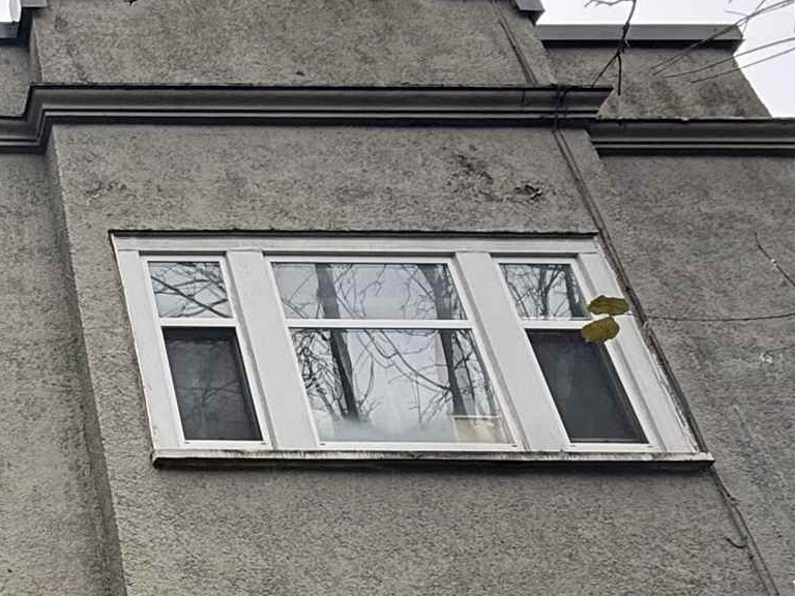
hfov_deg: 27.9
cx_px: -262
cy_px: 594
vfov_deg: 24.9
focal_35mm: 56
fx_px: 1286
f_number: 2.2
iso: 80
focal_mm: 2.22
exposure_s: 1/99
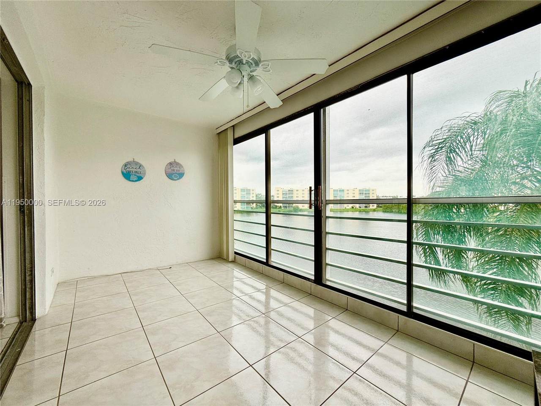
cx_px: 270
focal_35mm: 14
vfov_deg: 85.7
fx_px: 219
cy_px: 203
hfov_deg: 102.1
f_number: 2.2
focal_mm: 2.22
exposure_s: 1/109
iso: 40
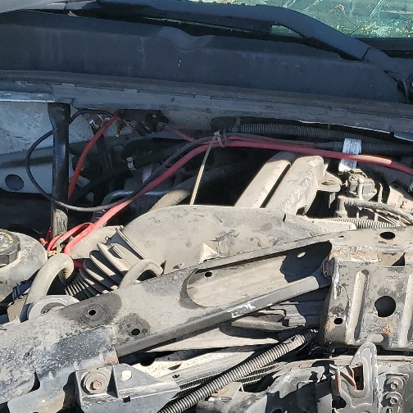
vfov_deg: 23.4
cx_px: 370
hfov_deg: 23.1
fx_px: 985
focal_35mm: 73
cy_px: 308
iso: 50
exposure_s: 1/1250
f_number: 1.5
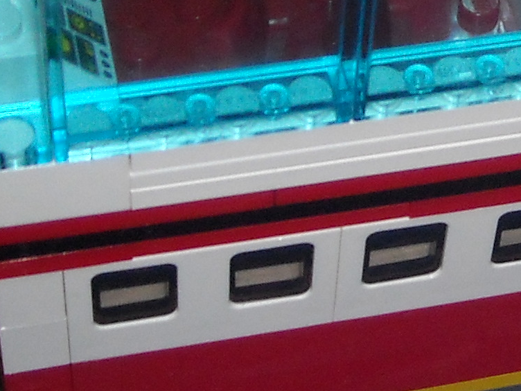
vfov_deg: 10.3
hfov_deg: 13.7
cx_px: 479
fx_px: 2152
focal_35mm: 143
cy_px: 58
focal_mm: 5.7
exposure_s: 1/60
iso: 200
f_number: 5.6
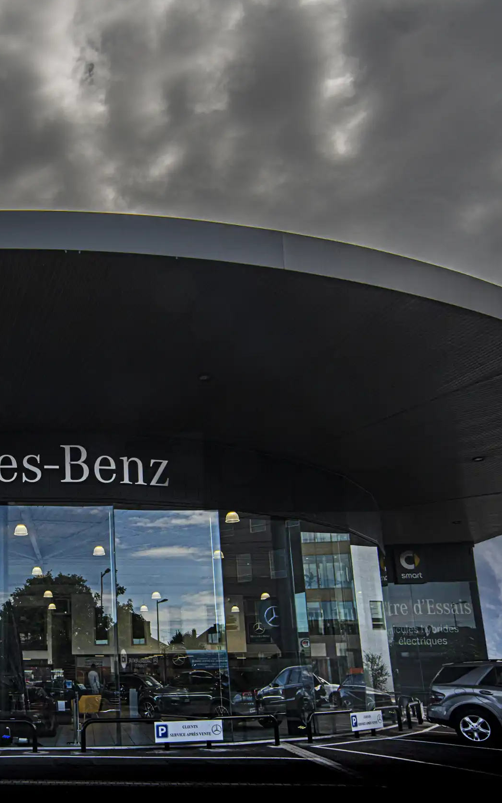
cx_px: 43
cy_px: 399
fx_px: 613
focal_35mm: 28
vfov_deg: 66.5
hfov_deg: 40.8
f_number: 11
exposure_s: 1/80
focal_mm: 18
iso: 200
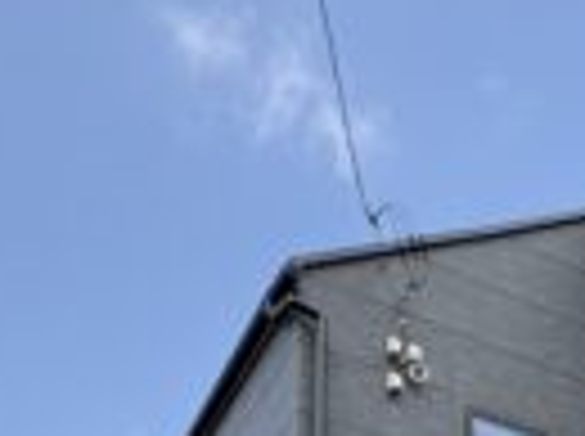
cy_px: 789
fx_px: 911
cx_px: 338
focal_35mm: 54
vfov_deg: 19.7
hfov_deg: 35.5
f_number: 2.2
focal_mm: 2.22
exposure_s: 1/734
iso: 50
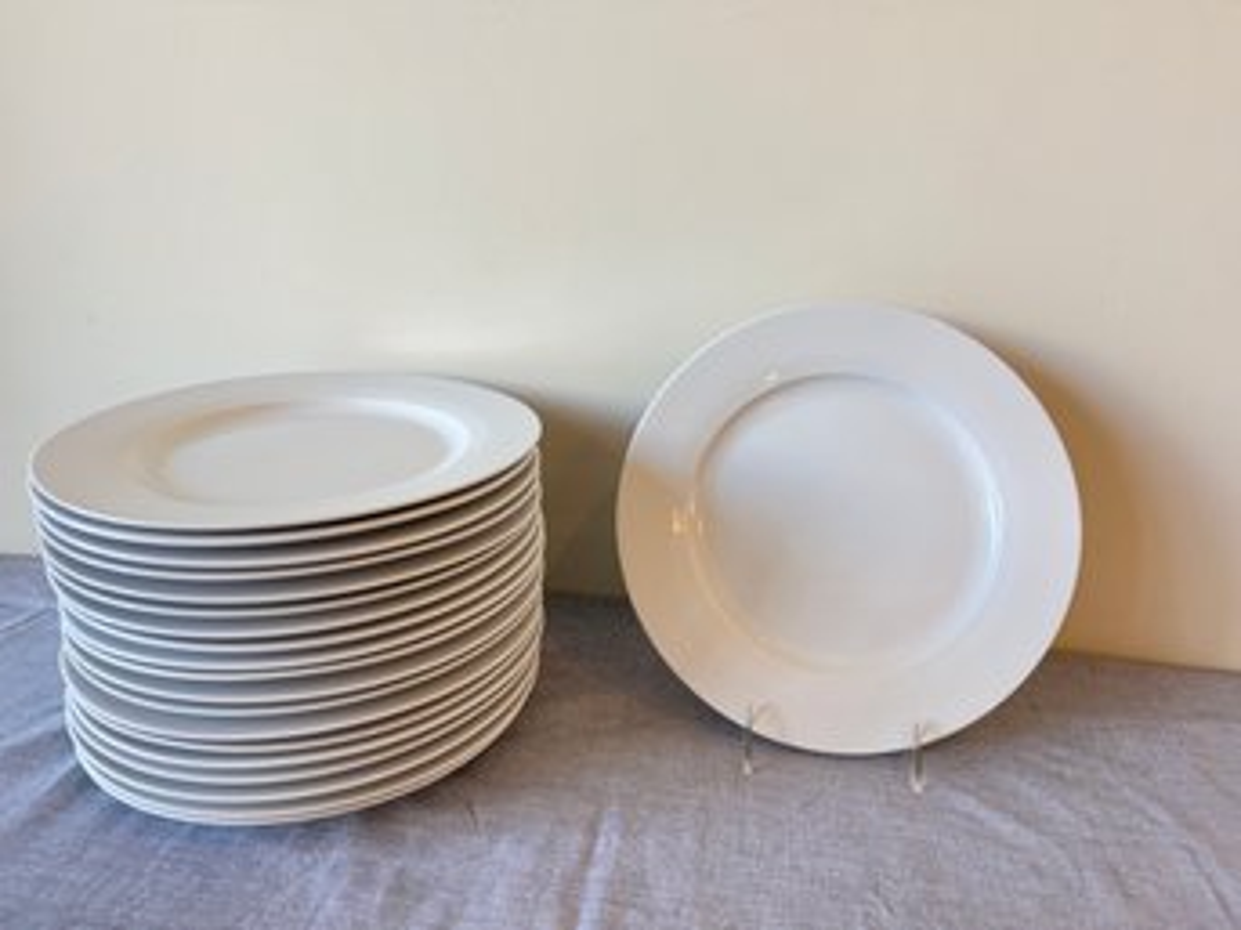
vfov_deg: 56.8
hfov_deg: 71.6
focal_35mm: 24
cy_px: 465
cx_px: 620
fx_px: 860
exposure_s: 1/120
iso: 160
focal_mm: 6.76
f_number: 1.78
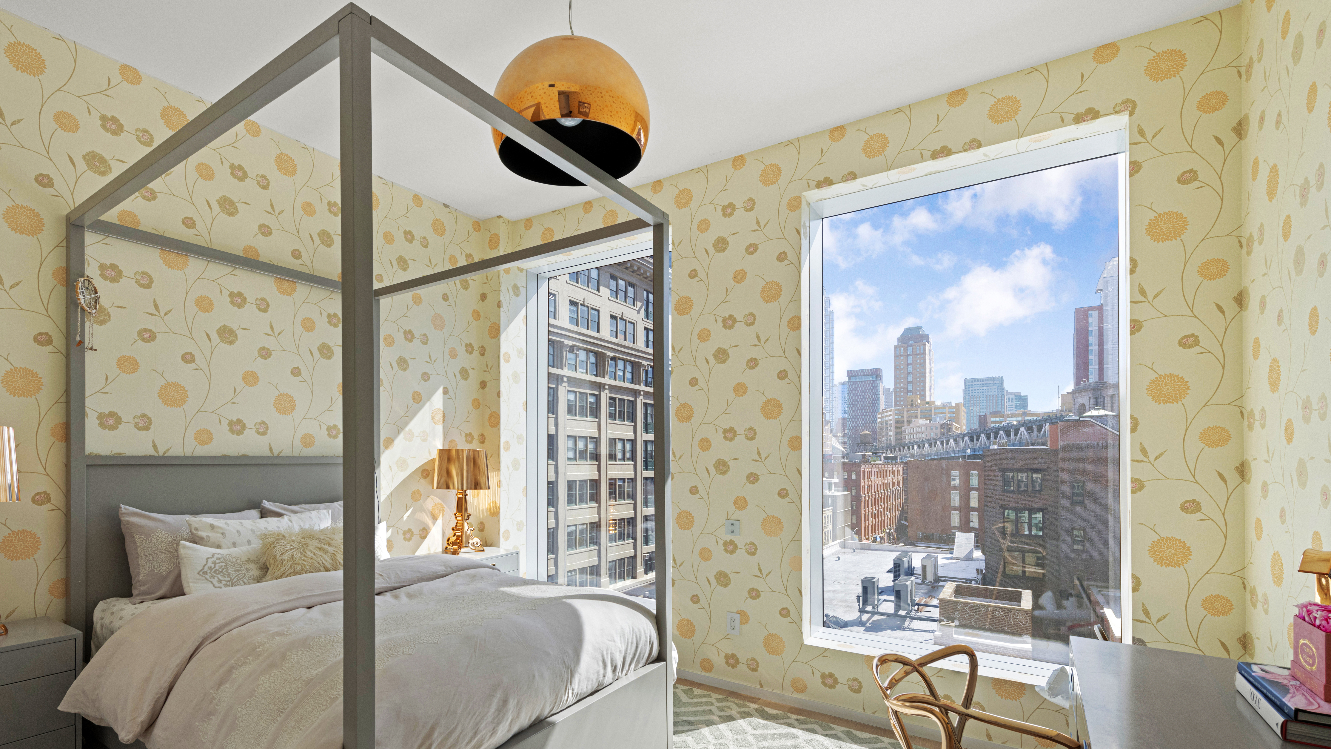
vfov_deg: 63.0
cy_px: 470
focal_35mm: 17
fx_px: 600
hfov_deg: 95.4
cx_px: 579
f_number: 10
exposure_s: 1/100
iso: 320
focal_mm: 14
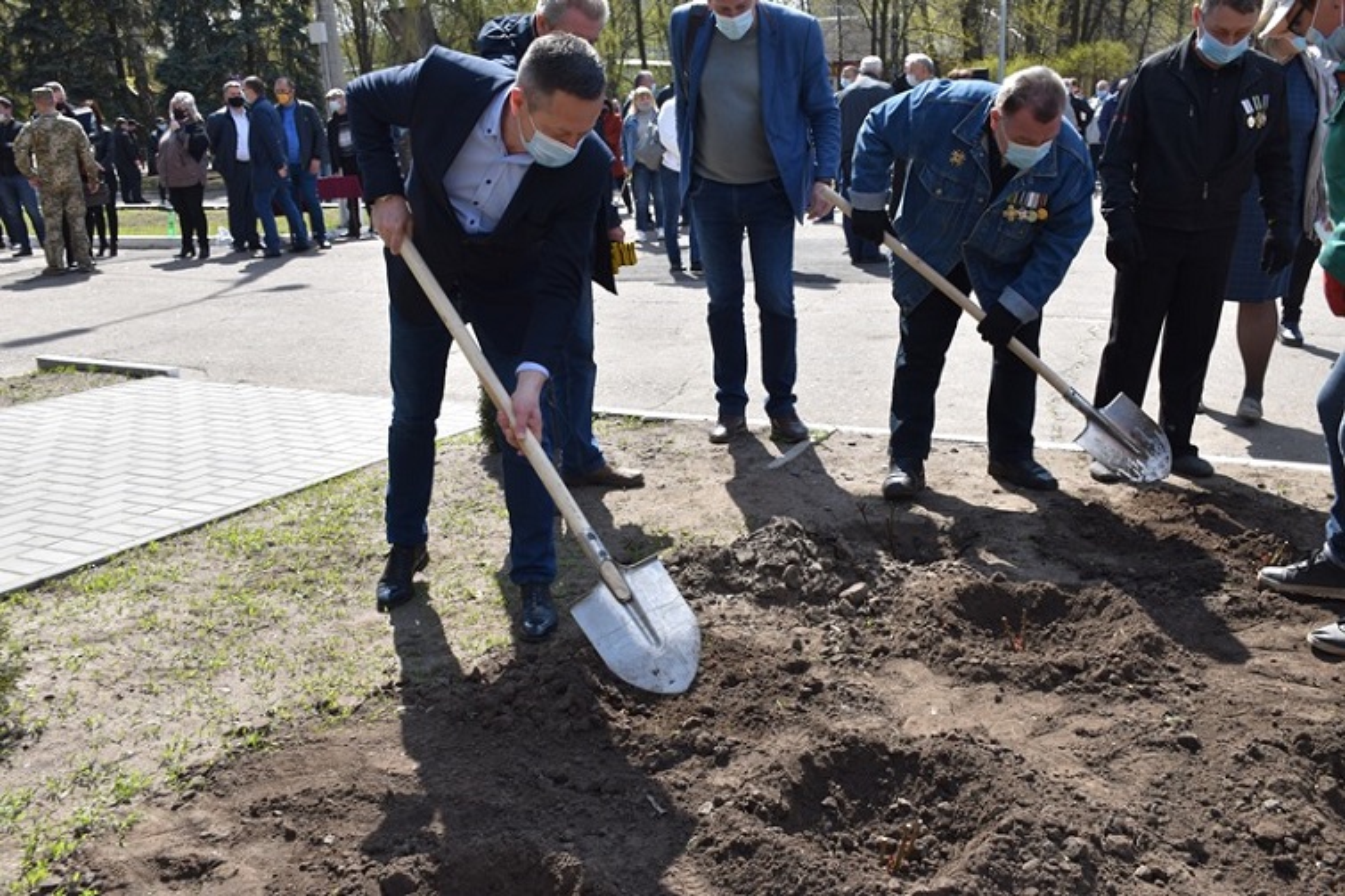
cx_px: 672
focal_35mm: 36
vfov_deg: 36.9
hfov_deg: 53.1
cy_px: 448
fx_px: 1345
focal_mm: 24
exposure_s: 1/320
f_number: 9
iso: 200
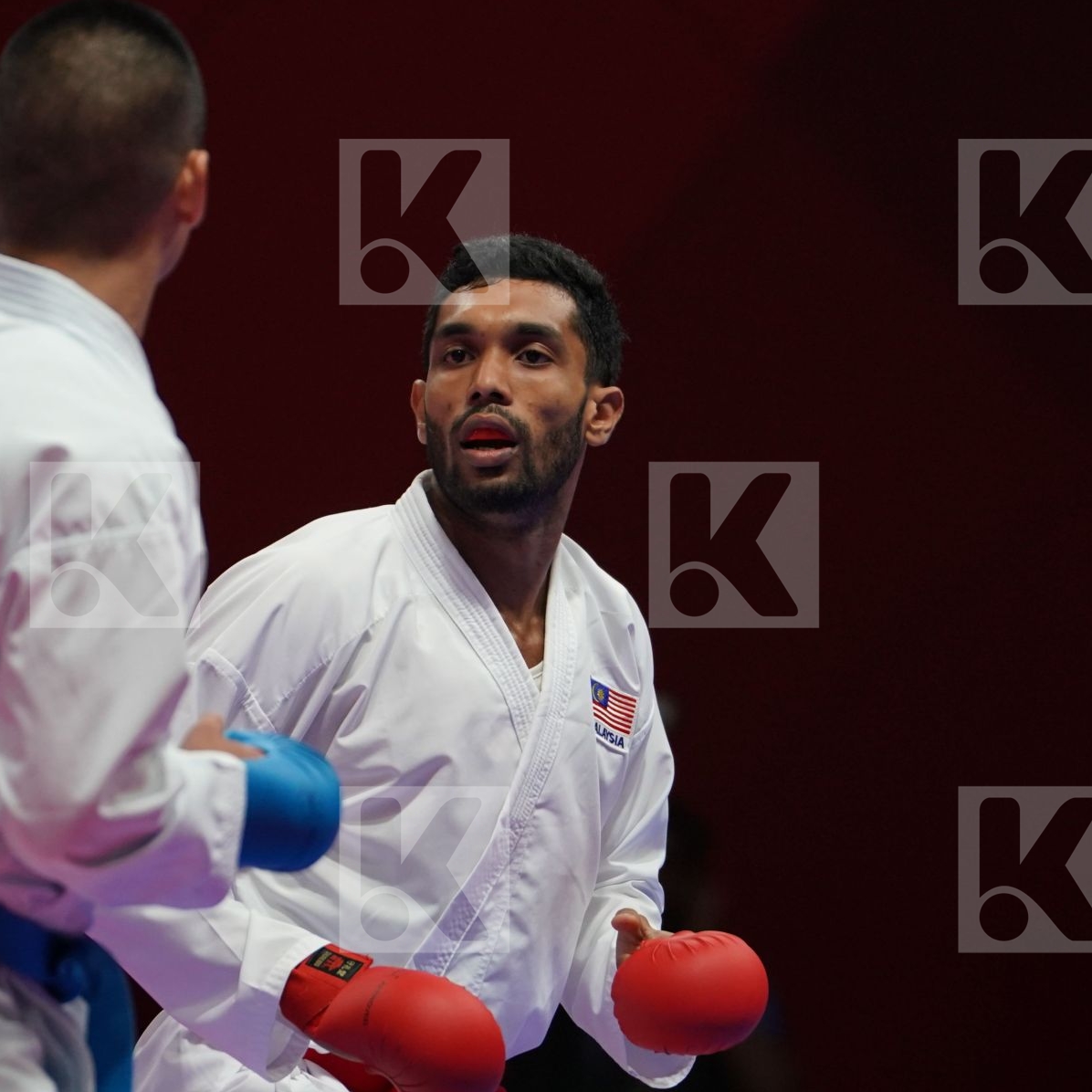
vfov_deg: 3.3
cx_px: 425
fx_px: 19166
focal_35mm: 537
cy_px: 545
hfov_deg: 3.3
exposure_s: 1/1000
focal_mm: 280
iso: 1600
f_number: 4
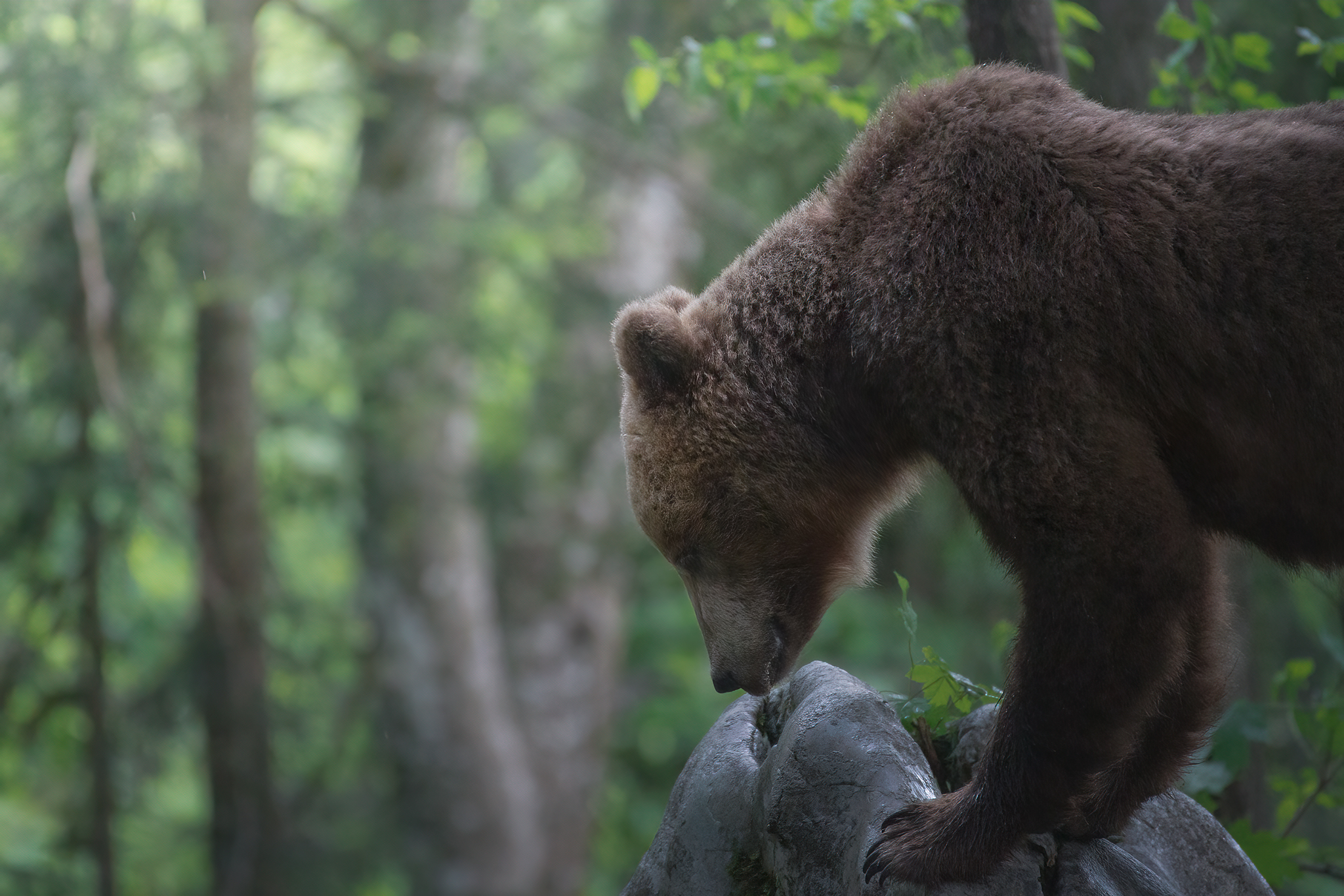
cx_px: 672
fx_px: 27996
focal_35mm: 750
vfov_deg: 1.8
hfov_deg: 2.8
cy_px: 448
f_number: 5.6
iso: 6400
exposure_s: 1/500
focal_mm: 500
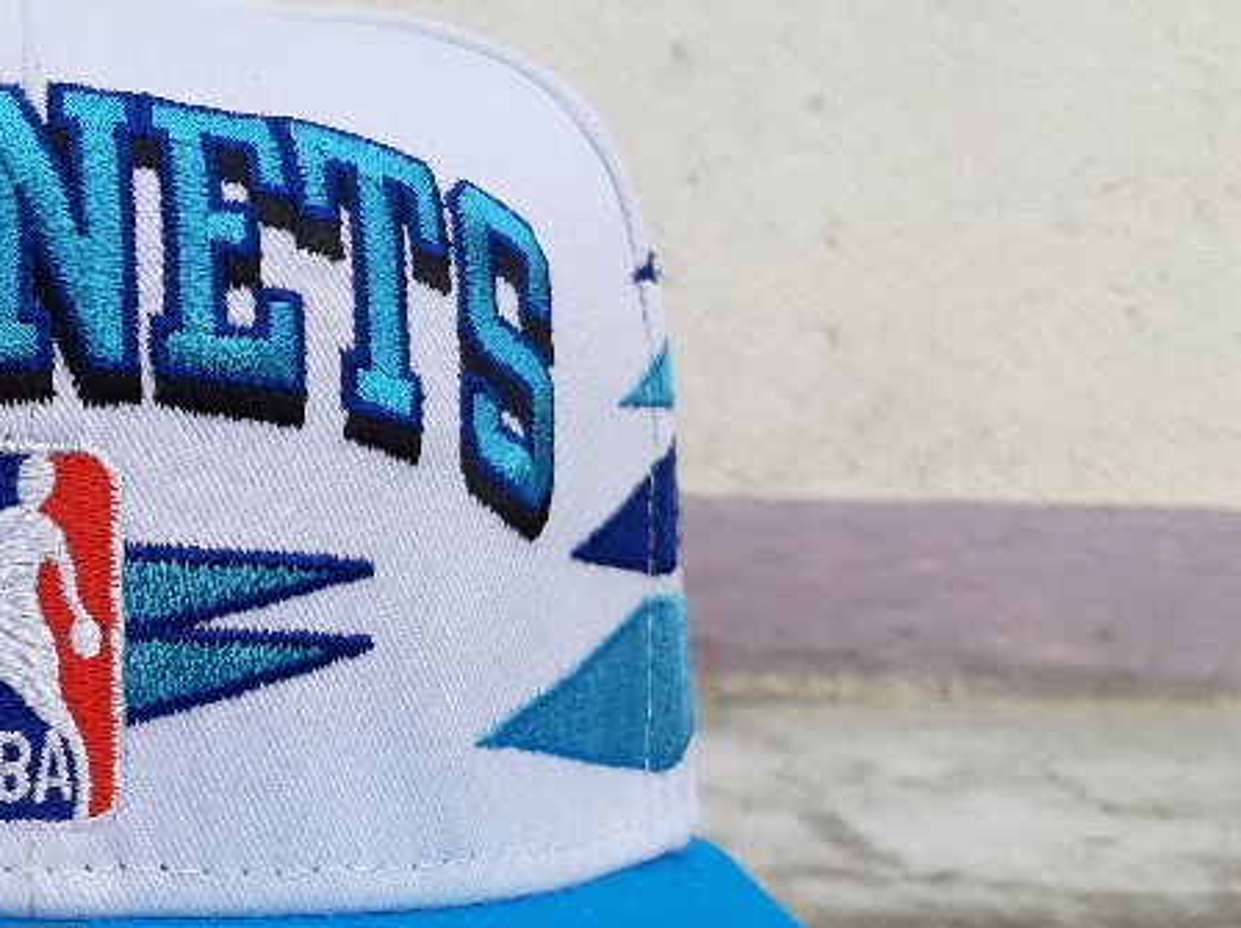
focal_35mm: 58
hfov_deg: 31.1
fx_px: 2077
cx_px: 33
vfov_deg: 25.1
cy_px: 593
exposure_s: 1/185
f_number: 1.7
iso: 40
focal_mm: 3.93
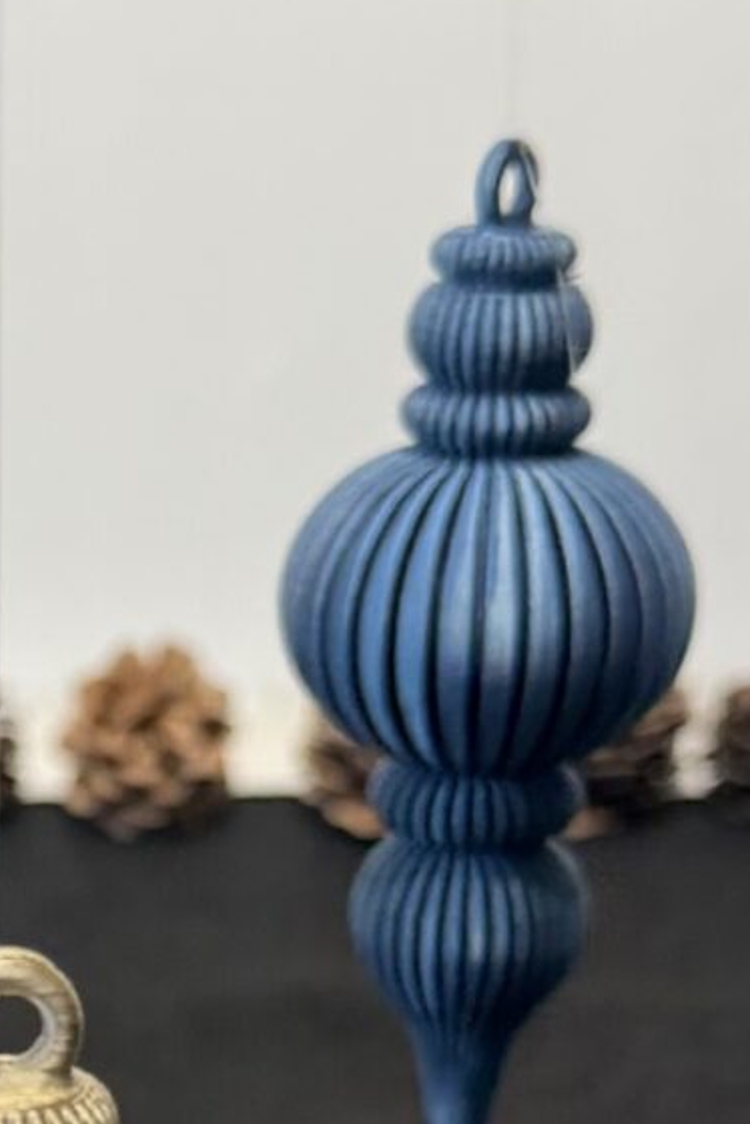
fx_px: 3562
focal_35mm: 114
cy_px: 1062
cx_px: -86
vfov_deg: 17.6
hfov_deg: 11.8
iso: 200
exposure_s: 1/100
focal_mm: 6.76
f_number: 1.78
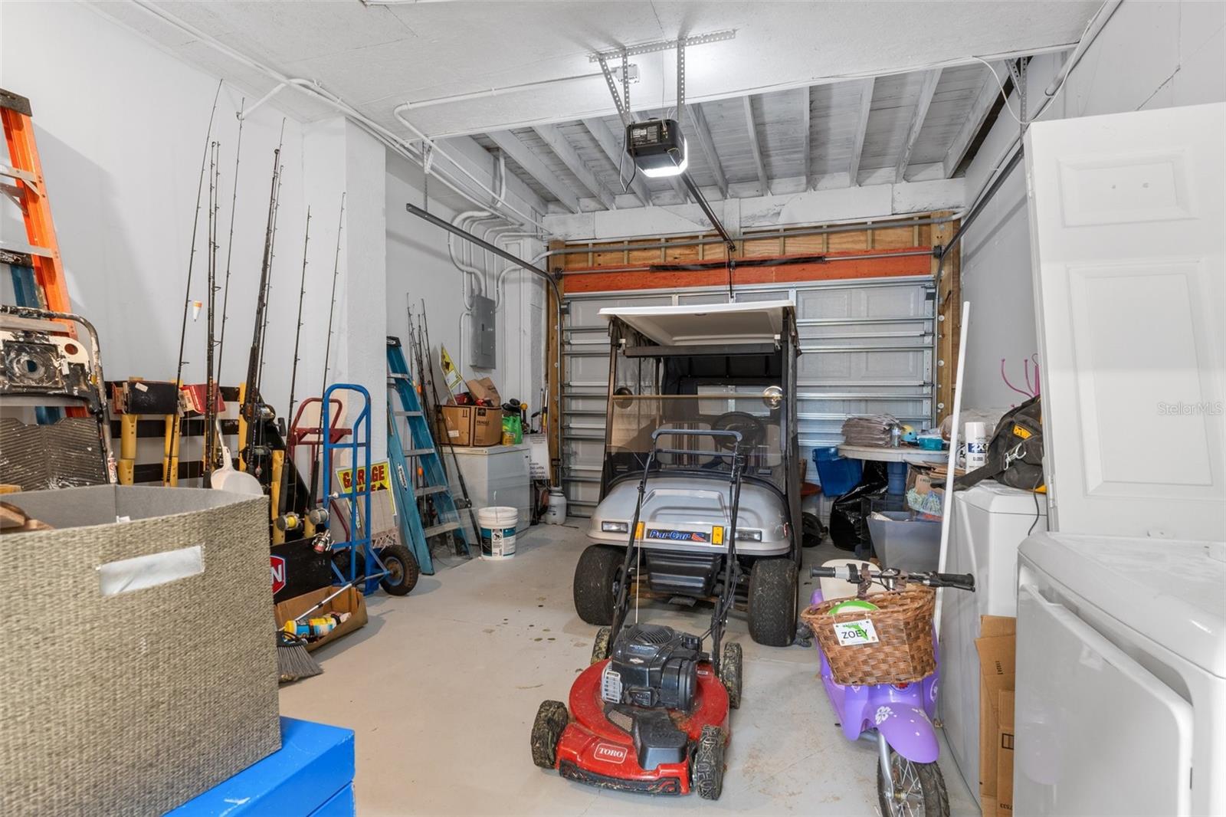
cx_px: 613
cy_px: 408
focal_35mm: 18
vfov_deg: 67.4
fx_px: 613
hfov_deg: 90.0
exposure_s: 2
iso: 320
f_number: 8
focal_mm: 12
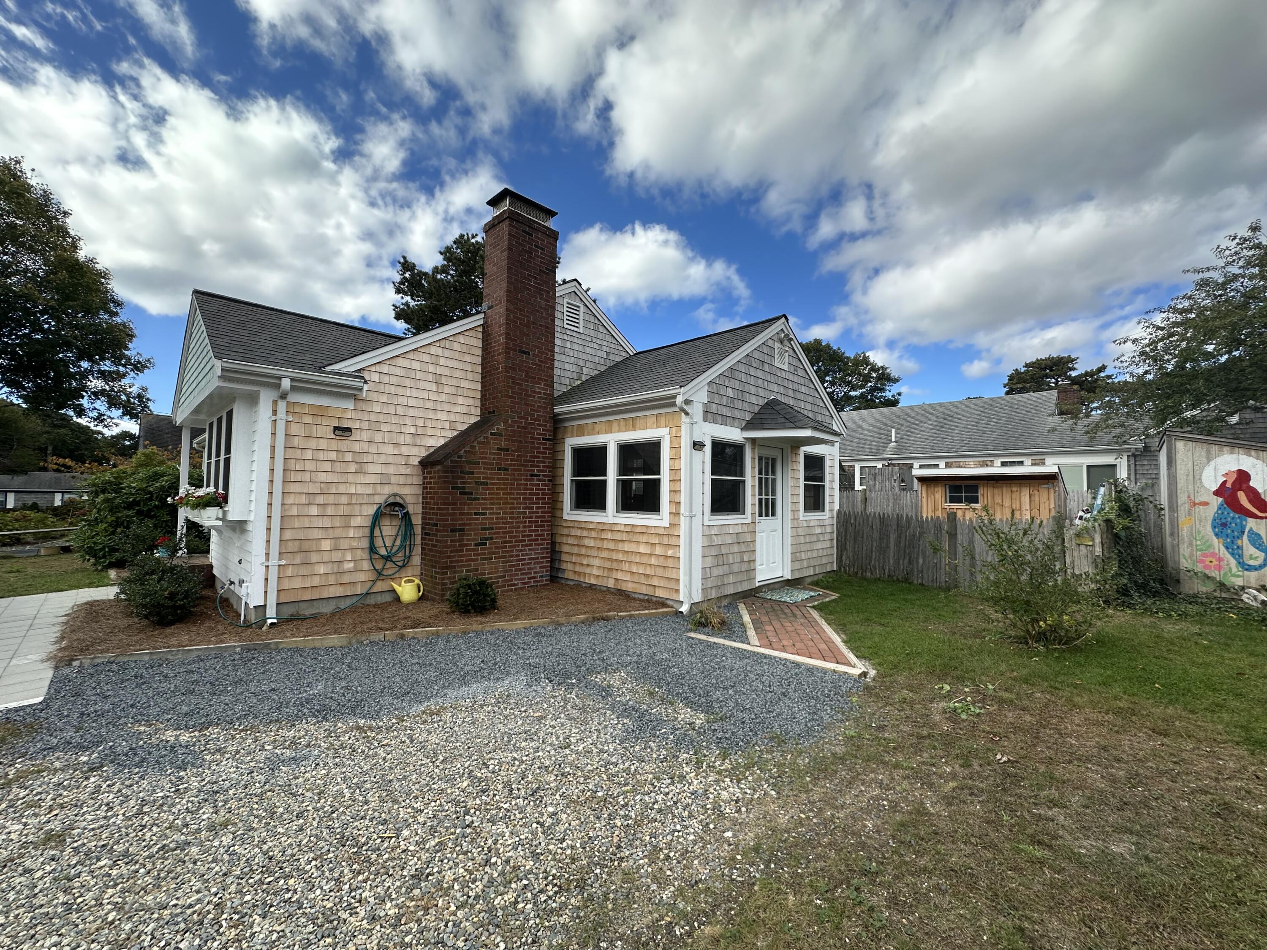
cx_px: 634
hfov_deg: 102.1
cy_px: 475
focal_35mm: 14
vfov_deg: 85.7
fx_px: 512
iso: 40
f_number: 2.2
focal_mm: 2.22
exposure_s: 1/812
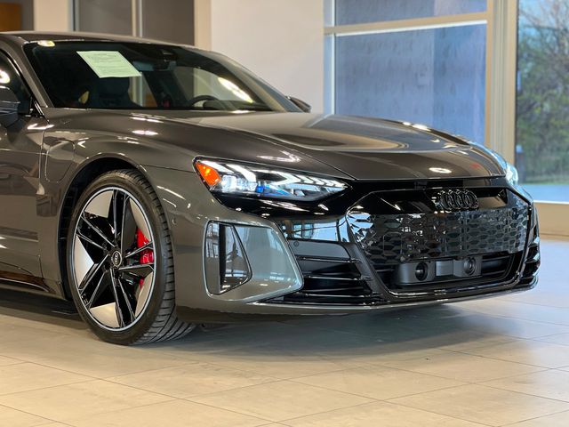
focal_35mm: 77
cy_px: 214
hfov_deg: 25.3
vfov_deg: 19.1
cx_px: 284
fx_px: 1266
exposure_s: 1/40
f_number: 2.8
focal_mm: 9
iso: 125
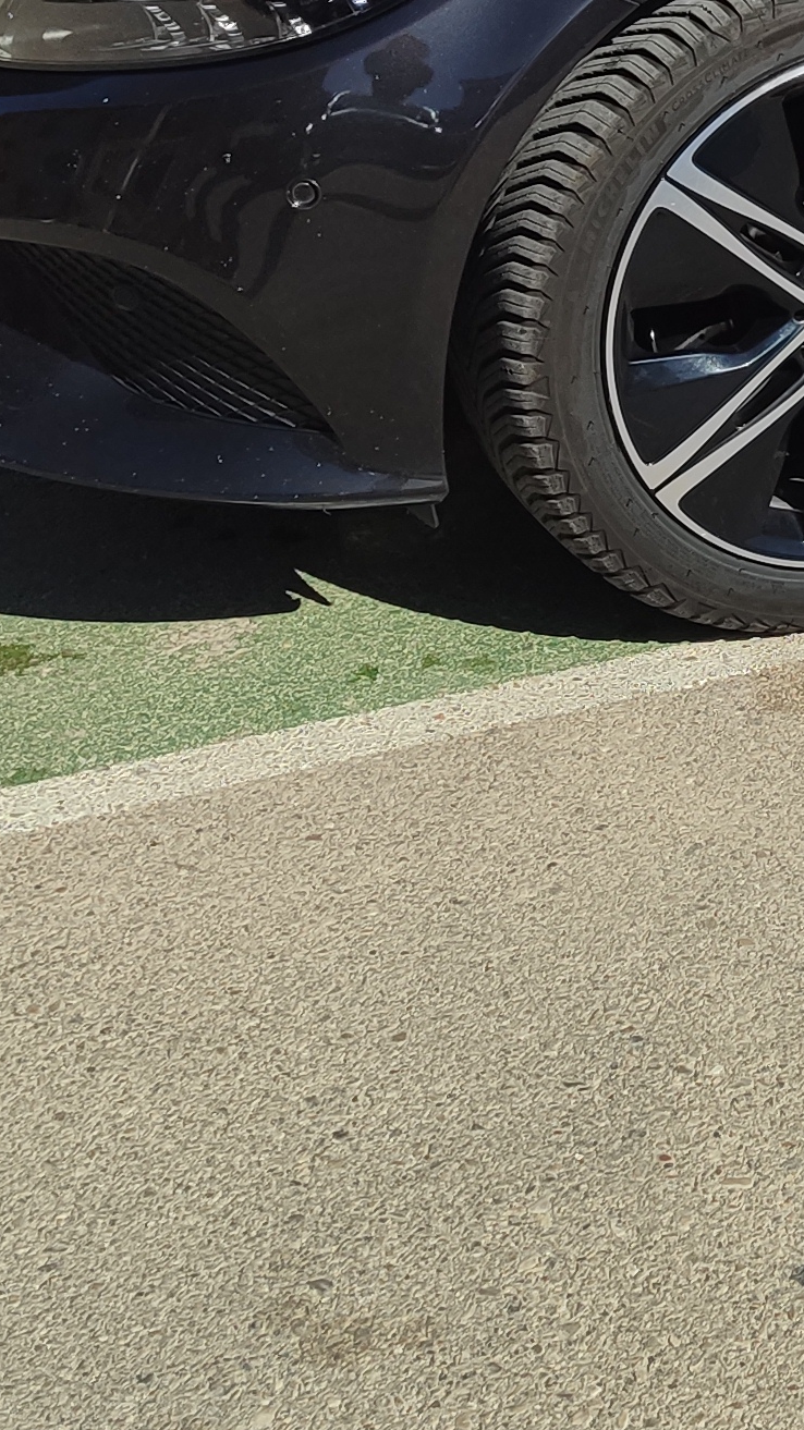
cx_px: 1385
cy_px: 118
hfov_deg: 13.3
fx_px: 3148
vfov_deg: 24.8
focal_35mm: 83
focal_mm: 5.95
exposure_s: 1/1472
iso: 50
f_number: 1.89
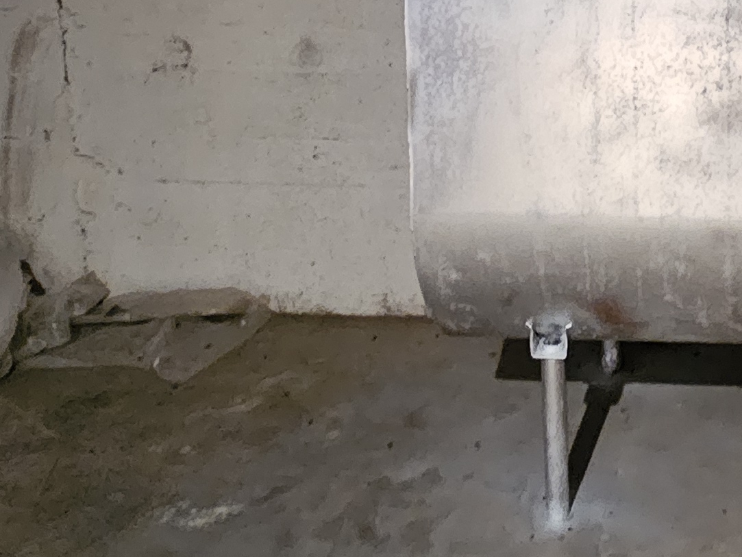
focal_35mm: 48
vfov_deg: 27.4
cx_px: 767
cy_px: -75
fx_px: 1029
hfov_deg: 35.3
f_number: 2.2
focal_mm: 2.2
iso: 1250
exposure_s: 1/24
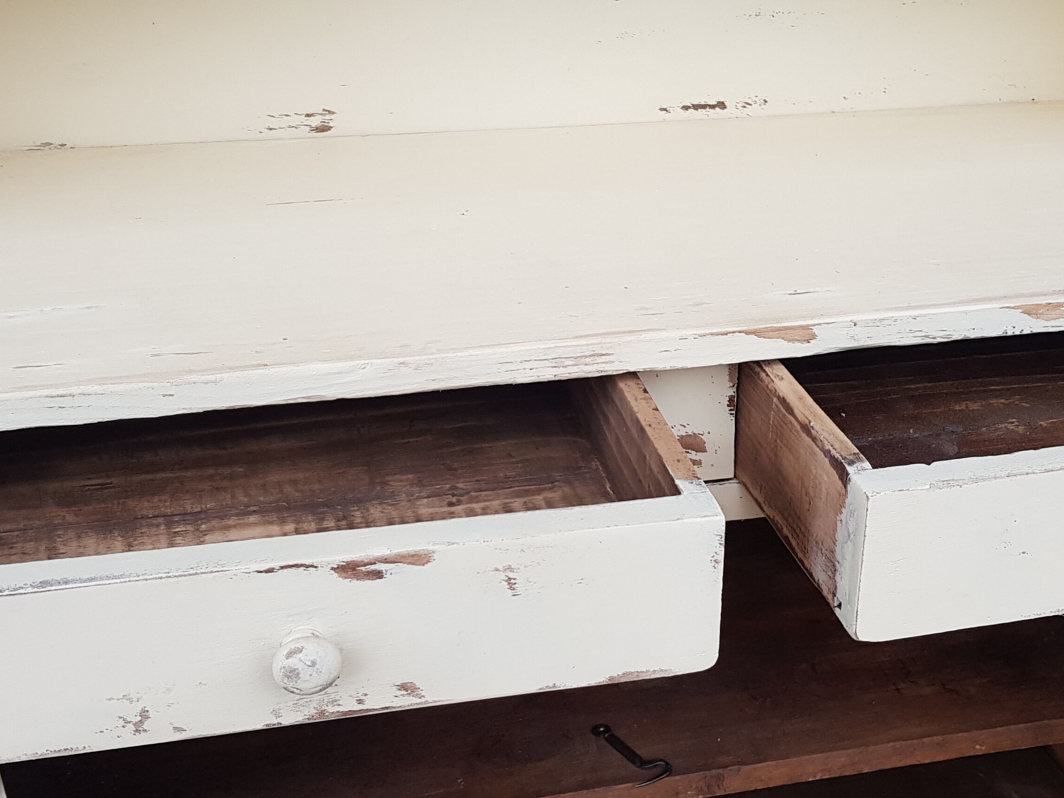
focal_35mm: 46
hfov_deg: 41.1
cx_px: 611
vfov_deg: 31.5
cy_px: 401
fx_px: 1414
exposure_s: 1/60
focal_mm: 4.2
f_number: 1.7
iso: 64
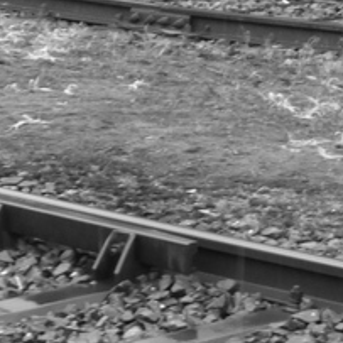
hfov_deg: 8.1
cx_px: 351
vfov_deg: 7.8
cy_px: -333
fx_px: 2399
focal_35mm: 214
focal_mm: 7.4
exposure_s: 1/60
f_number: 3.9
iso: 160
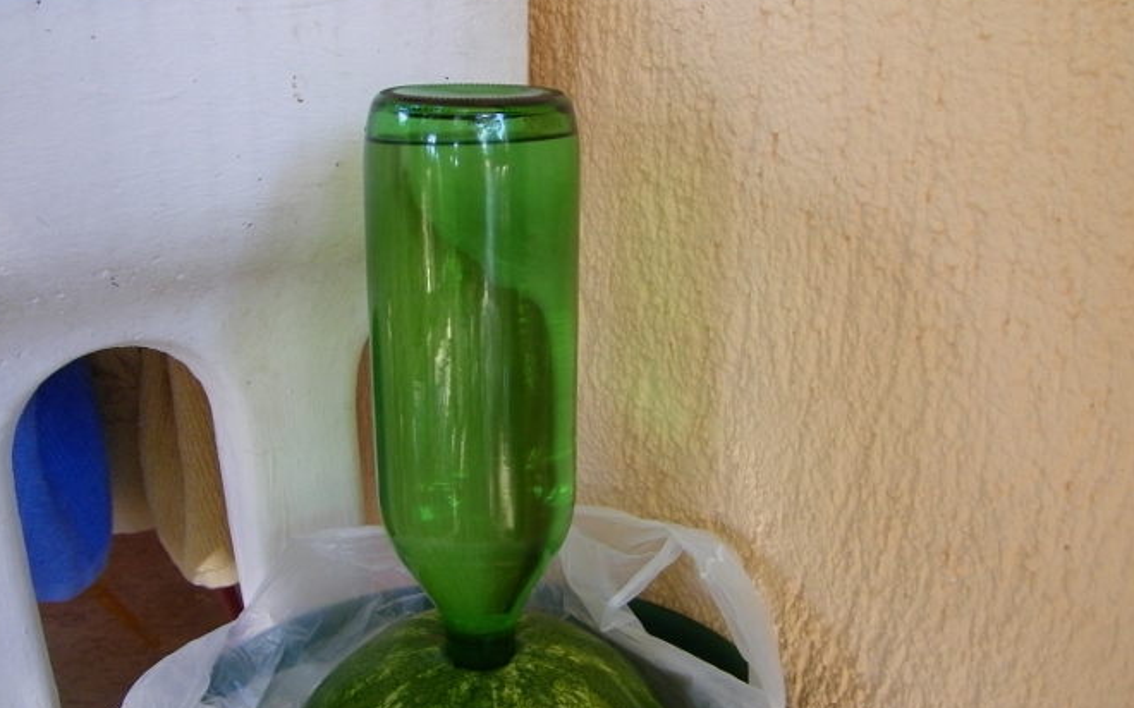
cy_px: 421
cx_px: 613
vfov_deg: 35.2
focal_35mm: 36
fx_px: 1112
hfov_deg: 54.0
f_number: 3.5
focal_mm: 5
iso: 80
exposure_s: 1/40
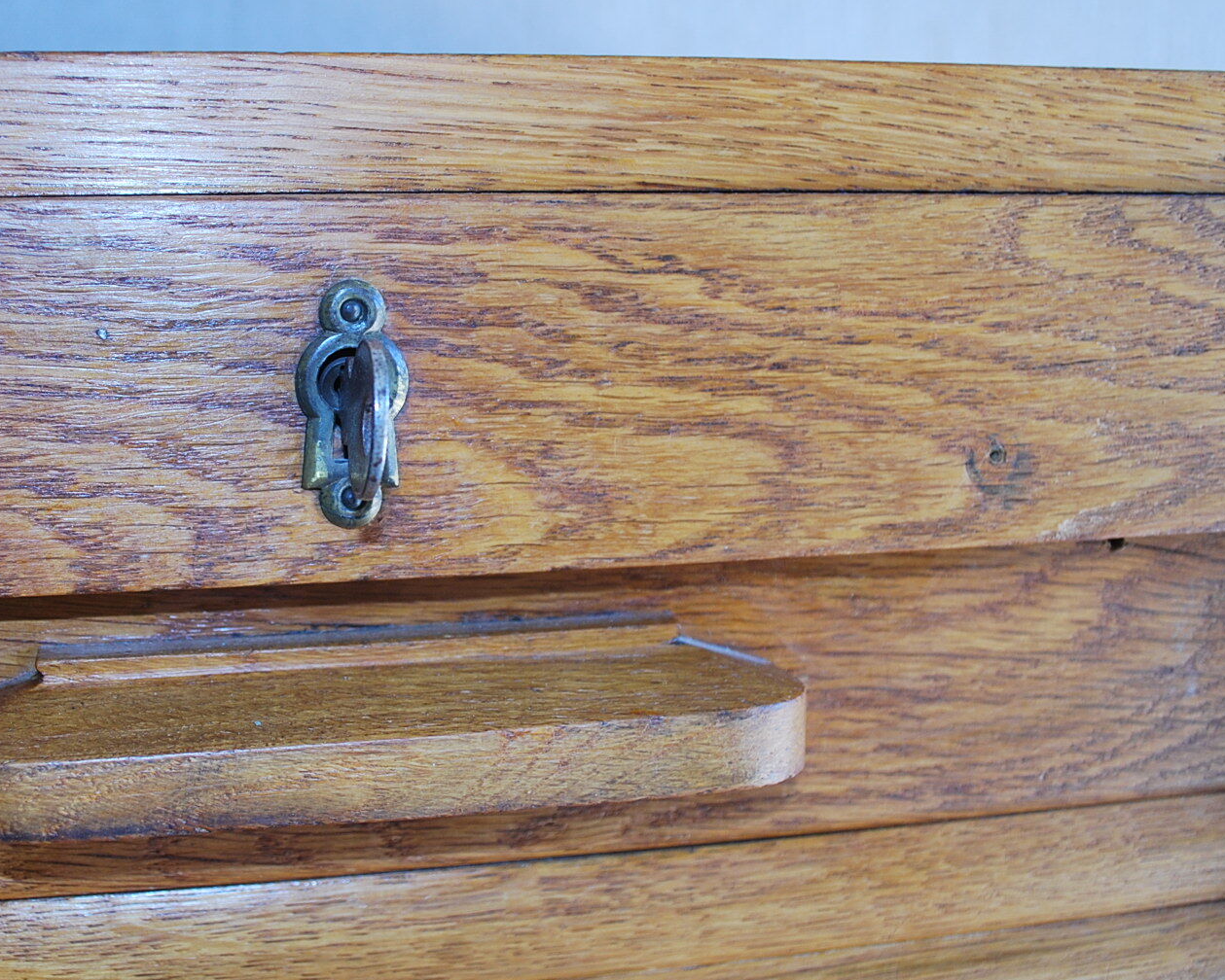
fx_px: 1414
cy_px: 458
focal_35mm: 39
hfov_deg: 46.2
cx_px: 420
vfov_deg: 38.2
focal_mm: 18
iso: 200
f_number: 3.5
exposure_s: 1/60
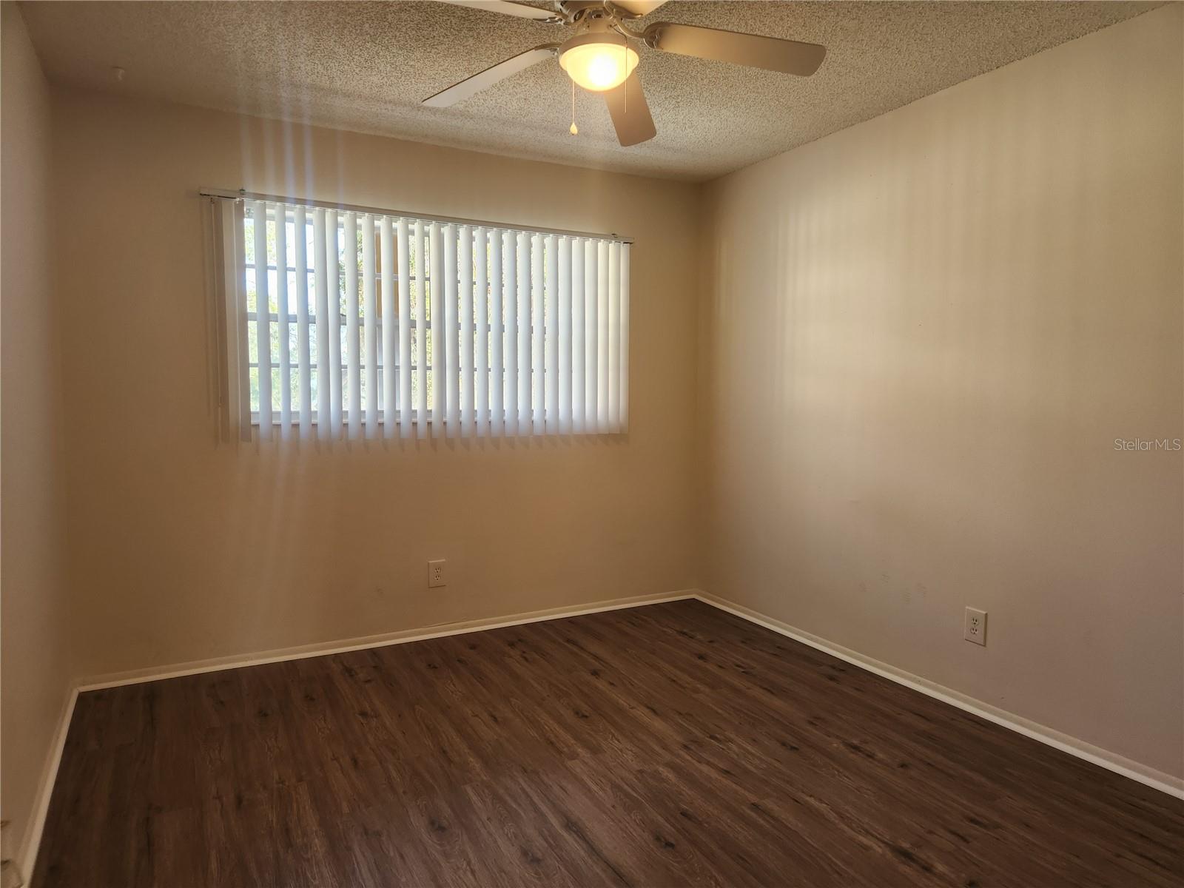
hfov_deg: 73.9
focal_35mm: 23
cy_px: 444
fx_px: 787
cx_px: 592
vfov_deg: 58.9
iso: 125
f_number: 1.8
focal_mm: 5.4
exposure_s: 1/120
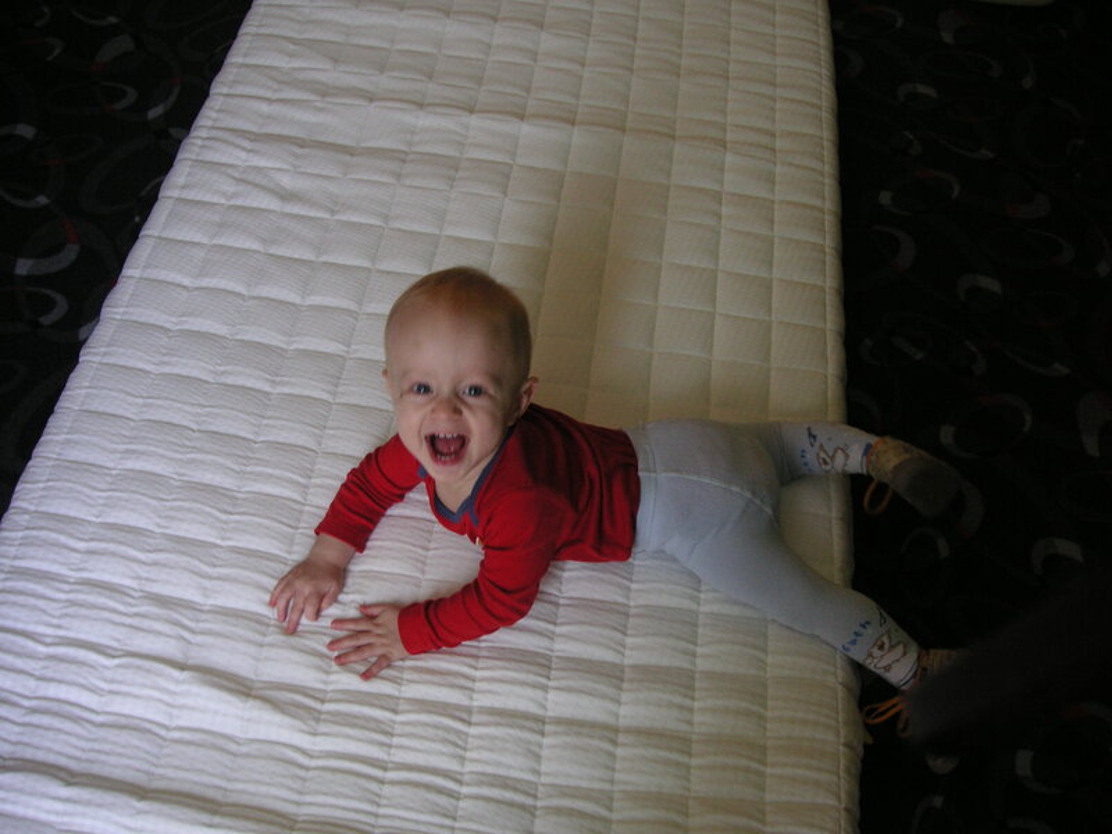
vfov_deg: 38.7
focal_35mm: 37
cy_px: 417
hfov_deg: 50.1
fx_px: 1189
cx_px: 556
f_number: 2.8
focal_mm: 6.1
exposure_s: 1/45
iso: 64
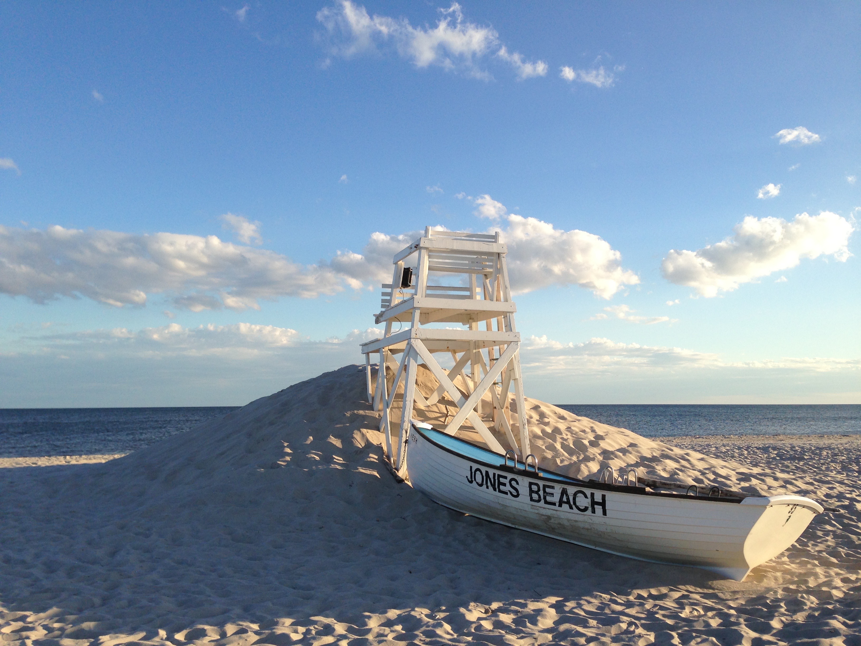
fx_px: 821
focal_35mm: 33
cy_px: 323
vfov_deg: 42.9
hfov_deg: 55.4
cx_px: 430
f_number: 2.4
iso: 50
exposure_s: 1/1043
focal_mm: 4.13
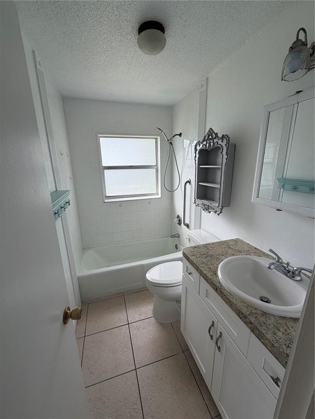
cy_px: 210
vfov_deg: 102.1
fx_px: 170
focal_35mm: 14
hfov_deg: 85.7
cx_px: 158
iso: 64
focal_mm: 2.22
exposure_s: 1/121
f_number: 2.2
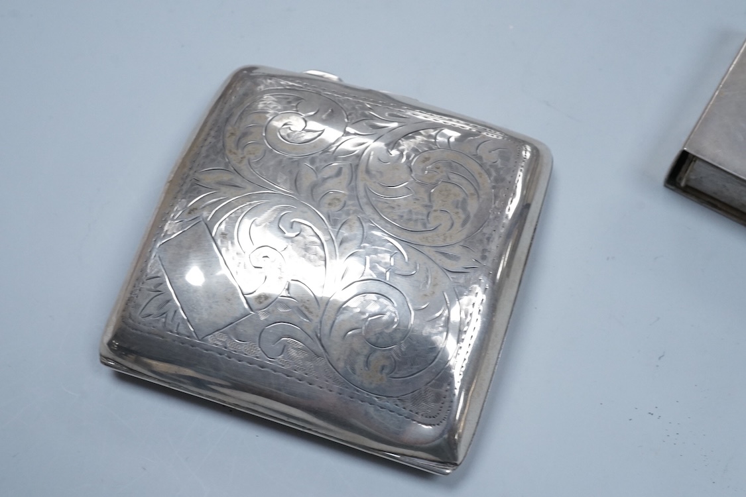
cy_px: 248
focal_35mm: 45
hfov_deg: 43.6
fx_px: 932
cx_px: 373
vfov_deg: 29.9
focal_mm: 30
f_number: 10
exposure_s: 1/100
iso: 2000
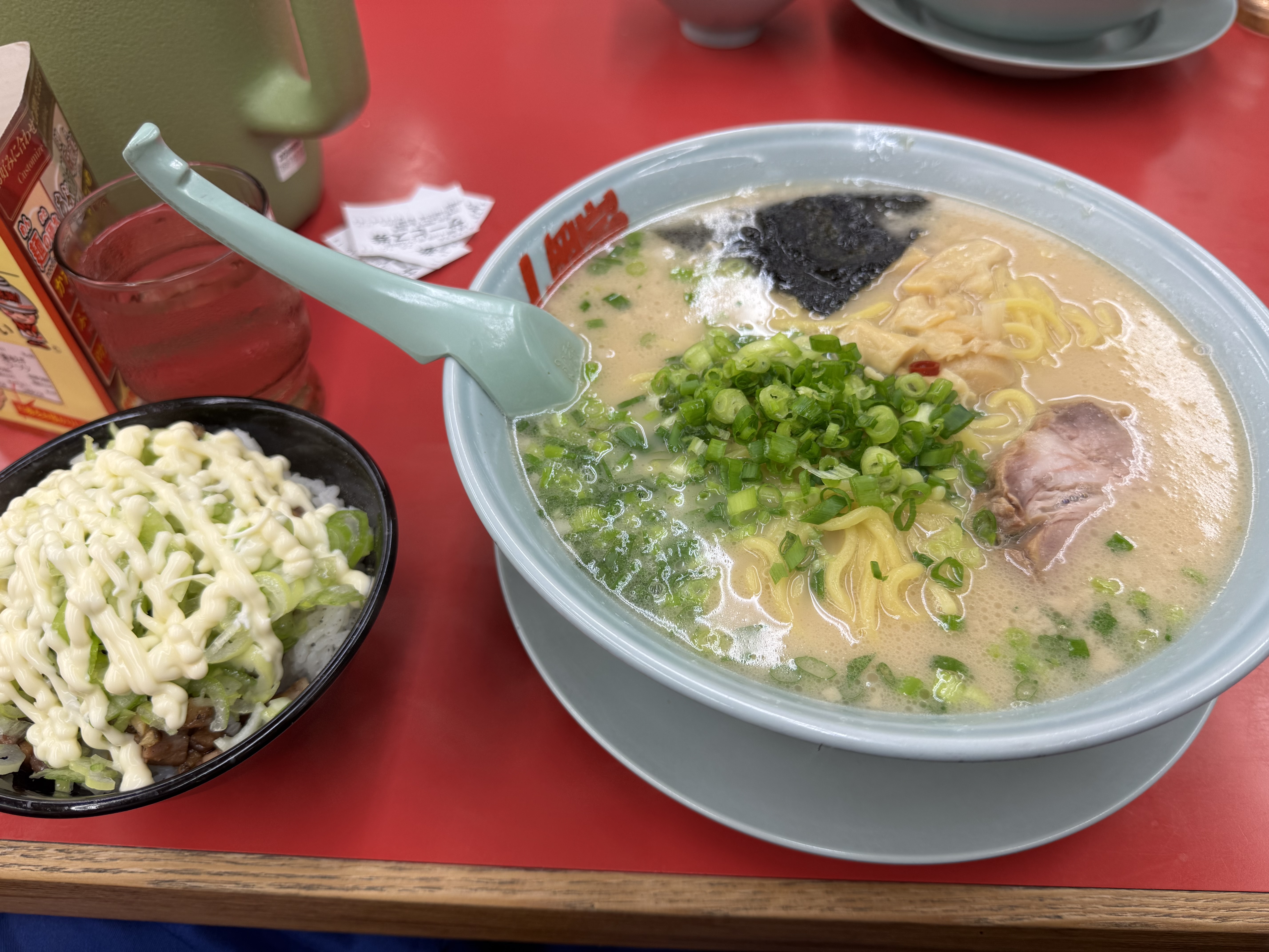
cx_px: 634
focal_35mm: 24
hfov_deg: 71.6
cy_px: 476
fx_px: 880
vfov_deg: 56.8
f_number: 1.78
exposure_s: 1/157
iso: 64
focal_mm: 6.76
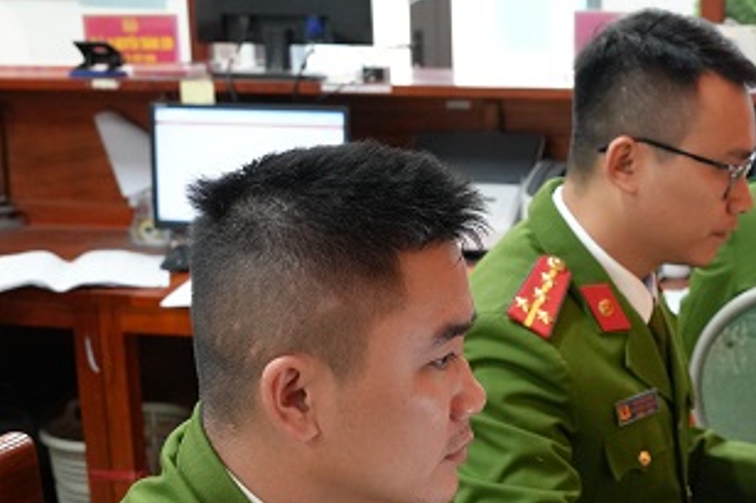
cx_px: 717
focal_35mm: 76
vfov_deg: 17.6
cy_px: 470
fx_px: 1595
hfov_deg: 25.6
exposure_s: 1/60
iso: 1600
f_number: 4
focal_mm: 24
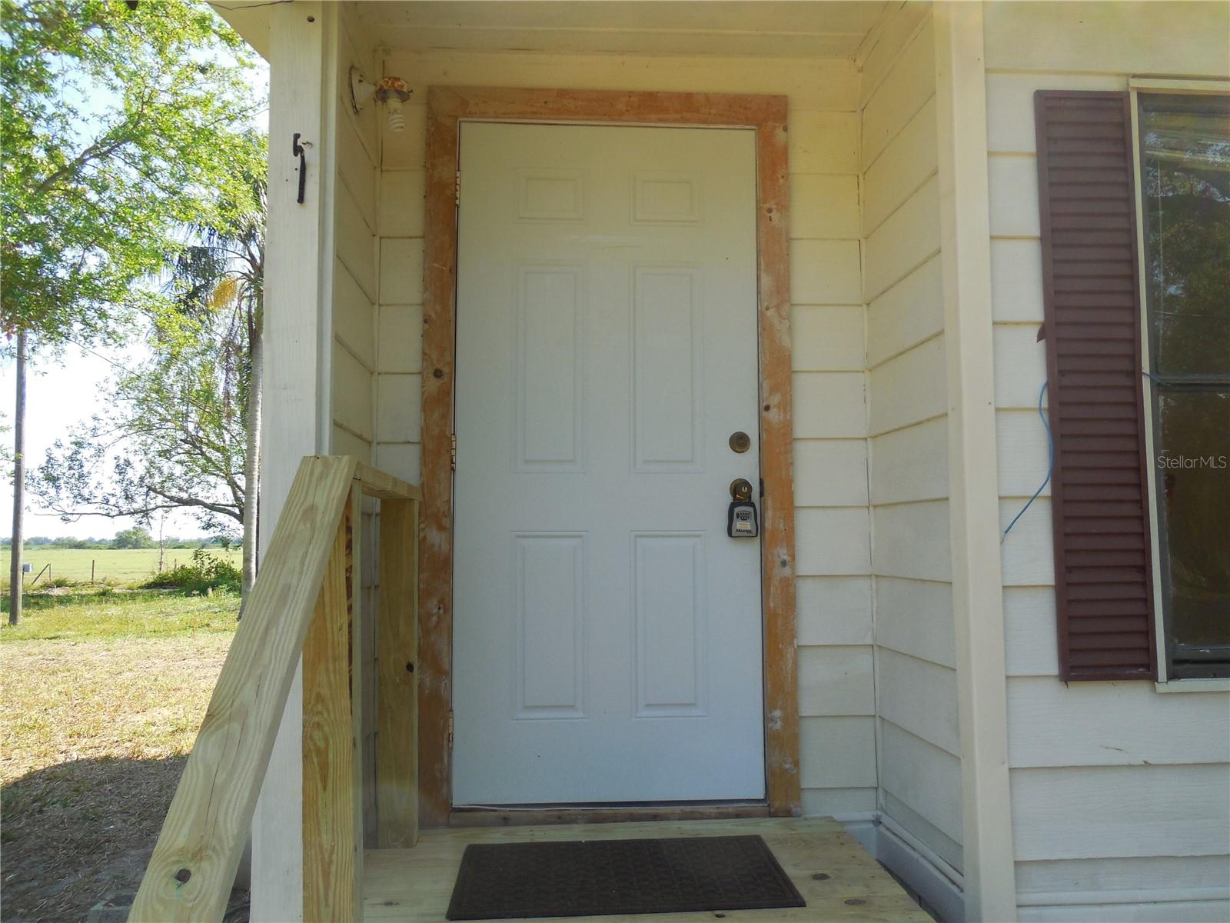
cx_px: 615
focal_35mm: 25
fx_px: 888
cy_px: 462
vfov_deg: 54.9
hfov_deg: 69.4
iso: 125
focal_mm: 4.5
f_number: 3.1
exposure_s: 1/500
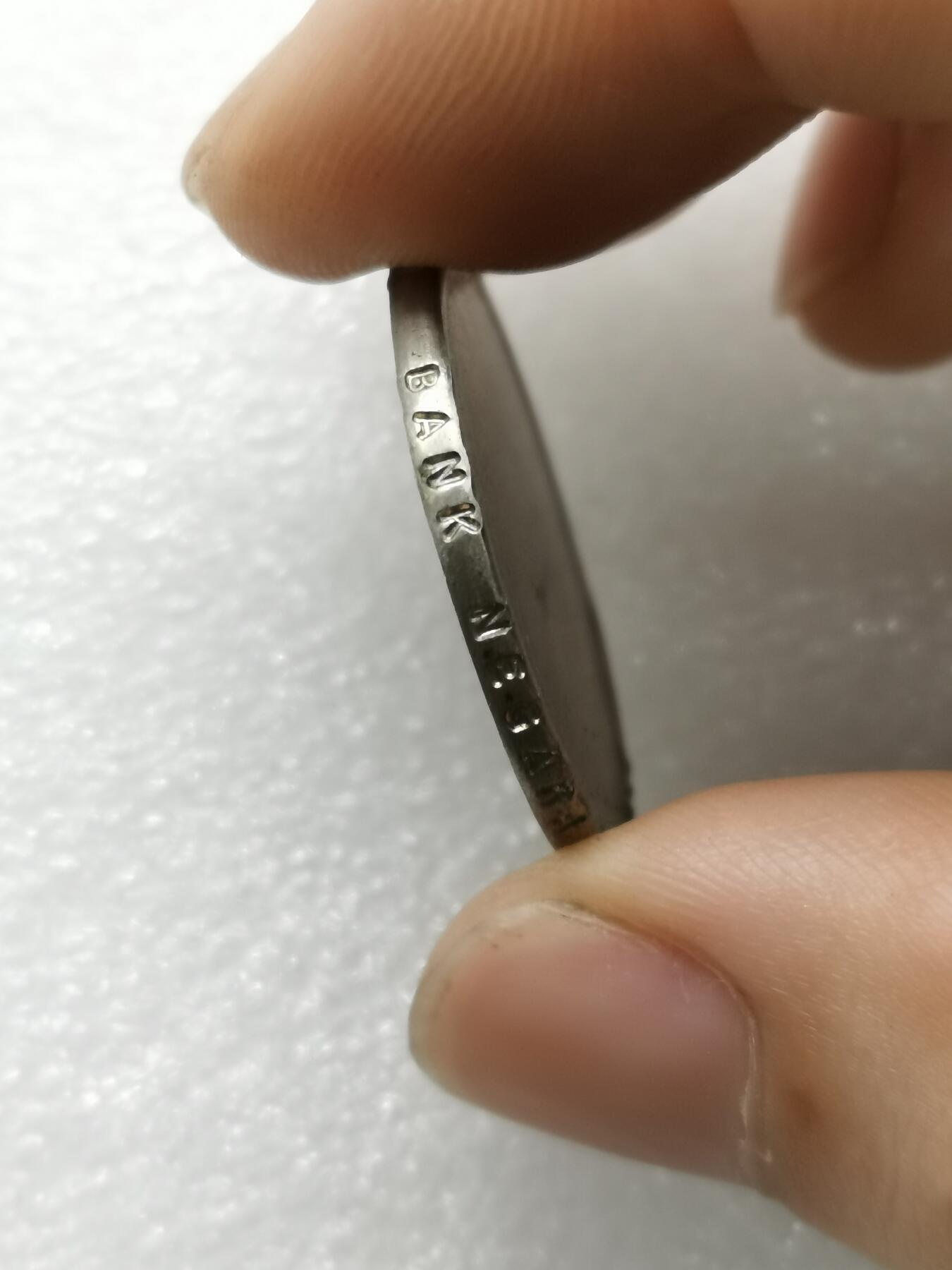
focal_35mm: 73
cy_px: 635
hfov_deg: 20.2
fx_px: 2677
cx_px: 476
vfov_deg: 26.7
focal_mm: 5.56
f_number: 1.6
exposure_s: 1/100
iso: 125
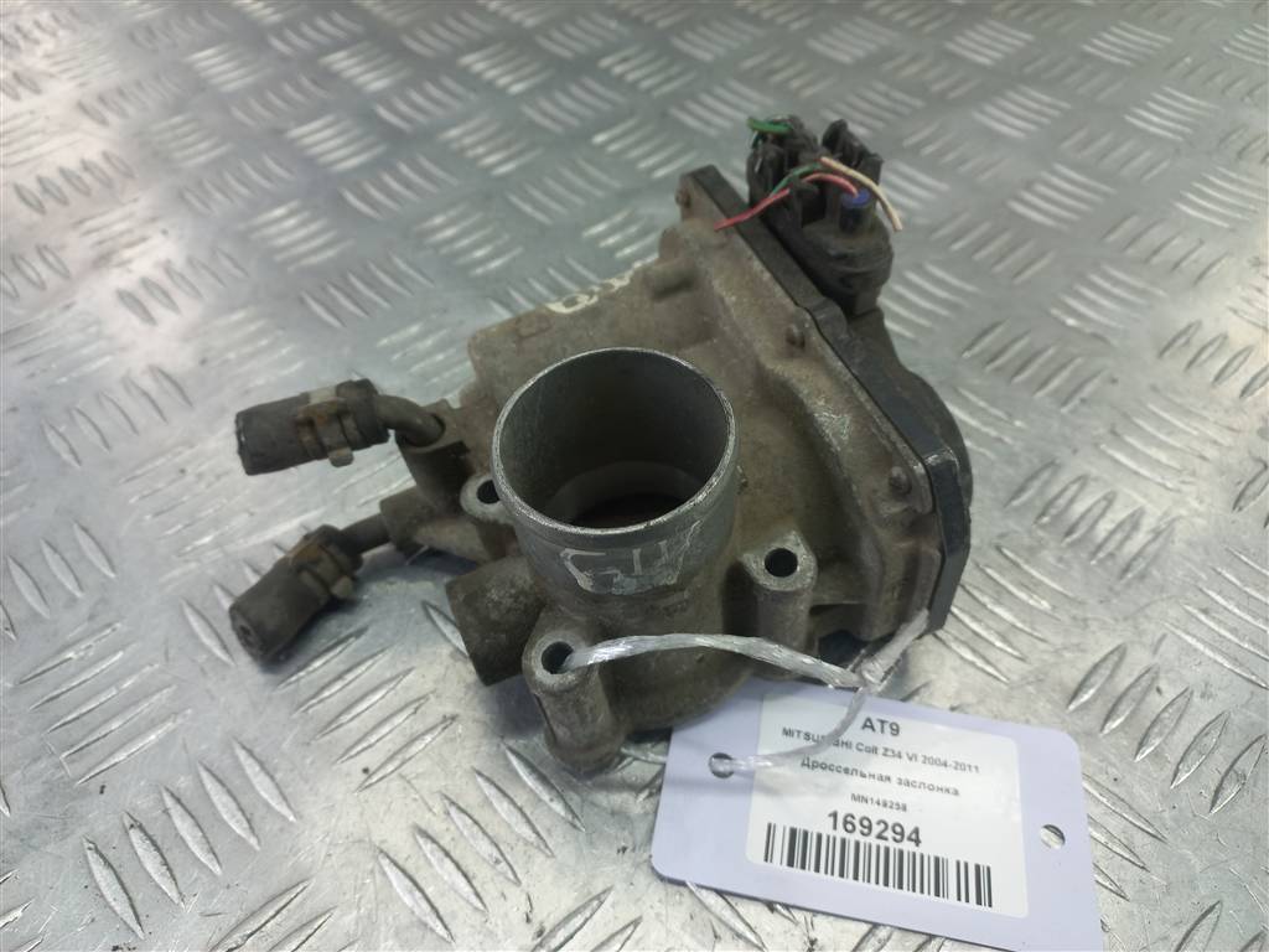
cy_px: 476
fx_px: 916
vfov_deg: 54.9
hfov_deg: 69.4
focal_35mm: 25
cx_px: 634
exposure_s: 1/50
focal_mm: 4.6
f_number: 1.8
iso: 64
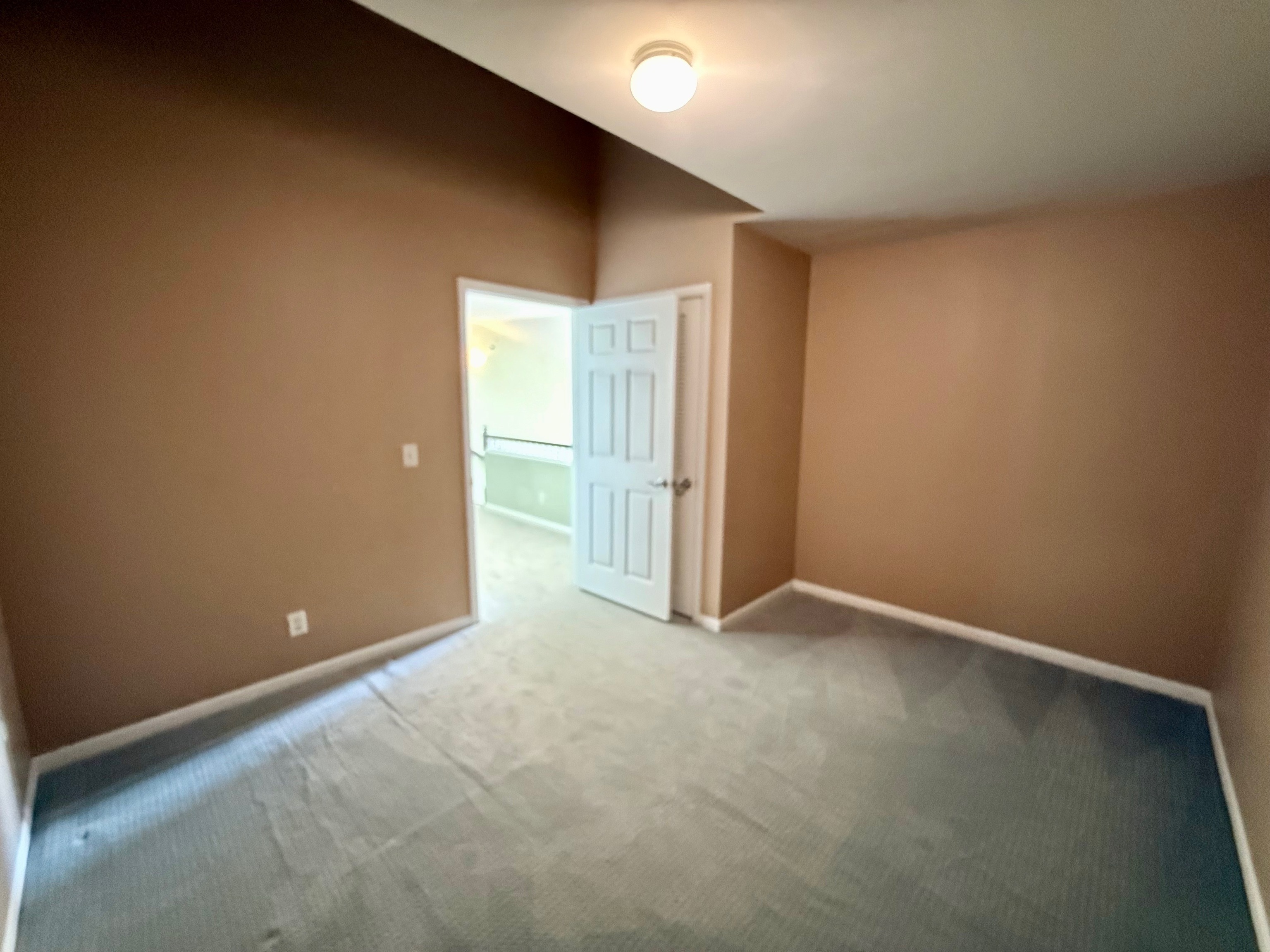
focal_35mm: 14
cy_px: 476
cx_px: 635
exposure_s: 1/60
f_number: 2.2
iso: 1000
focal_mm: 2.22
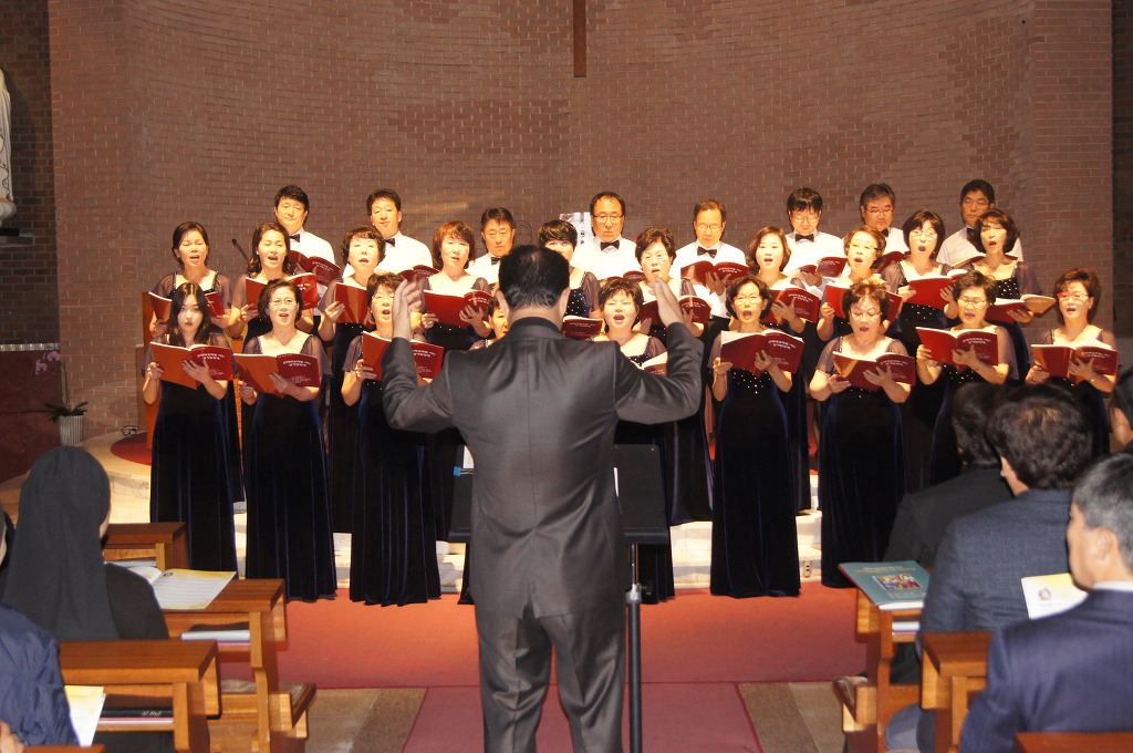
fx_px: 1414
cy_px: 376
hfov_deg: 43.7
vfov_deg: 29.8
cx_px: 566
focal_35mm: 45
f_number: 4.5
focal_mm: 30
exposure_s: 1/60
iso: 1000
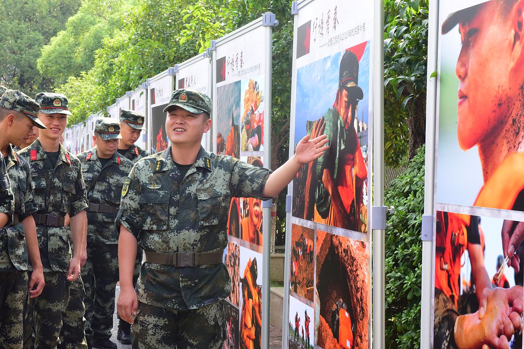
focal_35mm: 70
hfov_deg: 28.8
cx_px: 262
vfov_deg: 19.5
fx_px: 1019
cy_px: 174
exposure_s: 1/125
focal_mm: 70
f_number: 18
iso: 1250
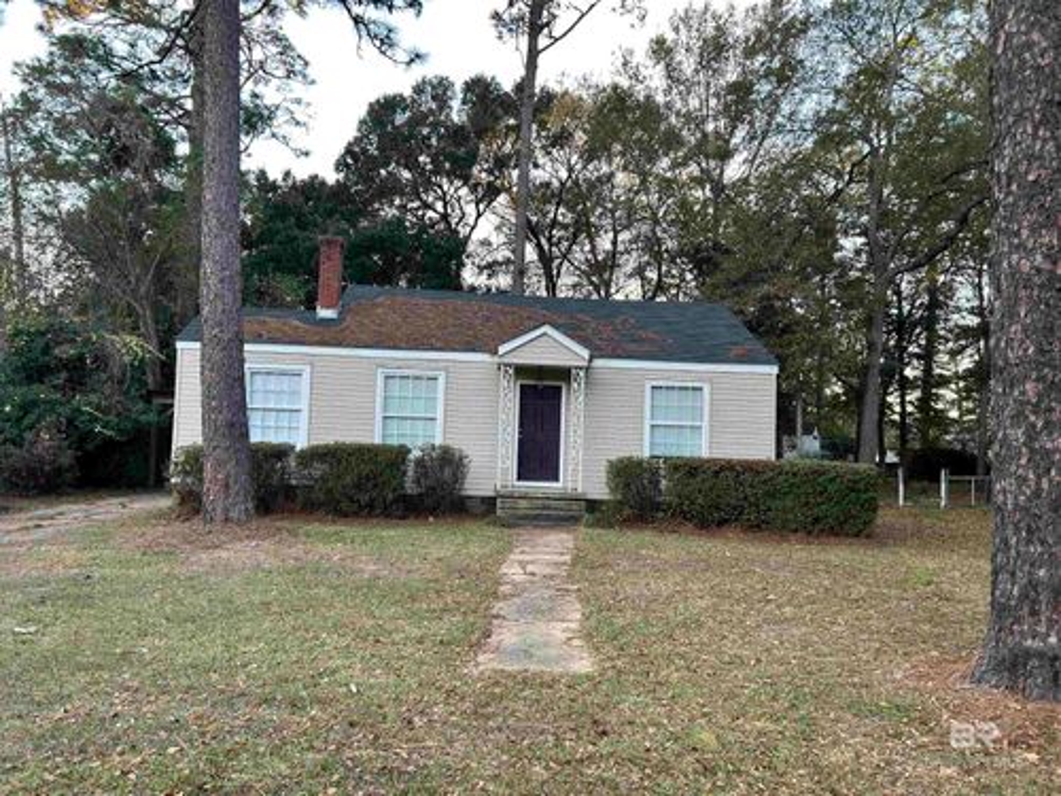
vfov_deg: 53.1
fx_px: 797
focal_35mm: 26
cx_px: 530
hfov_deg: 67.3
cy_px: 398
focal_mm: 5.7
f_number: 1.5
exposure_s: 1/121
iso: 50
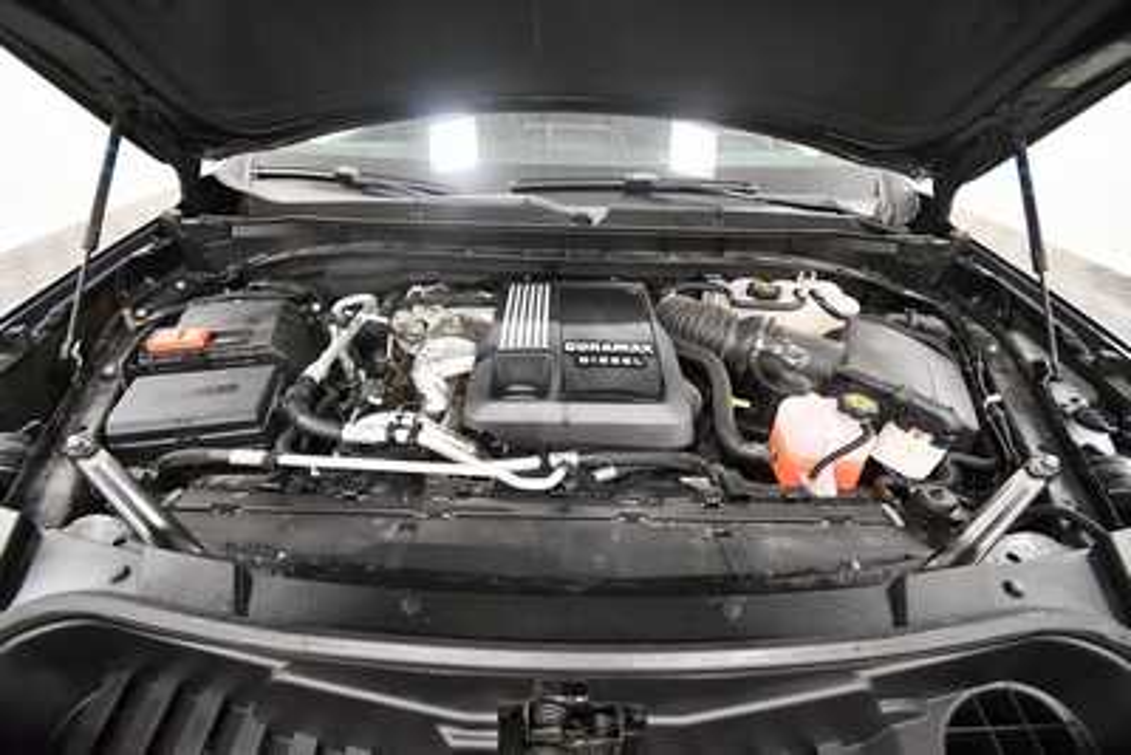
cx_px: 566
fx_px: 471
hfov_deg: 100.4
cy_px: 378
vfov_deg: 77.4
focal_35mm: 15
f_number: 4.5
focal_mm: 10
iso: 2800
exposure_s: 1/125
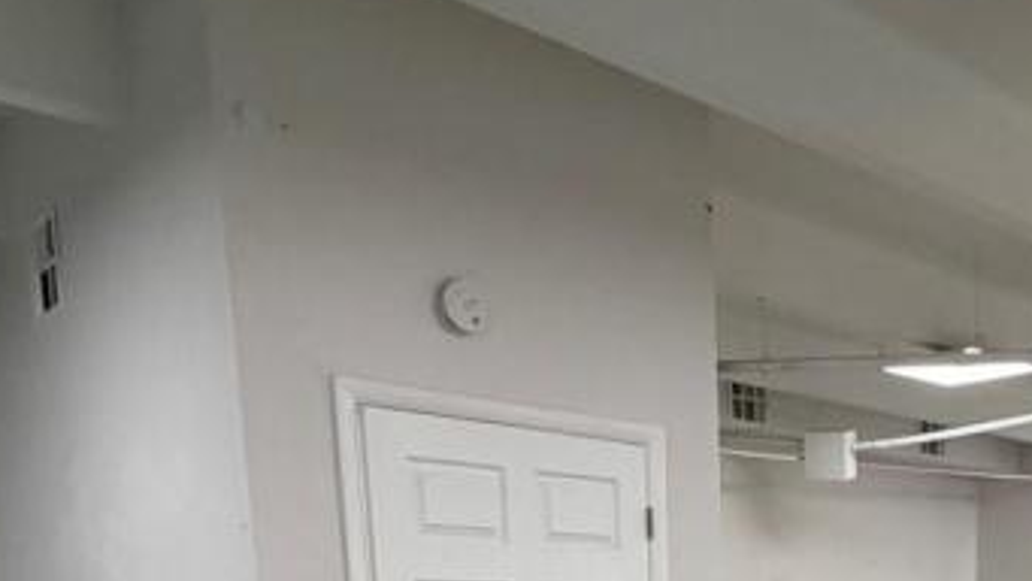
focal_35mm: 43
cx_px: 829
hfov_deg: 44.9
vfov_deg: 23.0
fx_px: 1177
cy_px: 850
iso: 250
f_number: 2.2
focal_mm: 2.22
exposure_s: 1/120
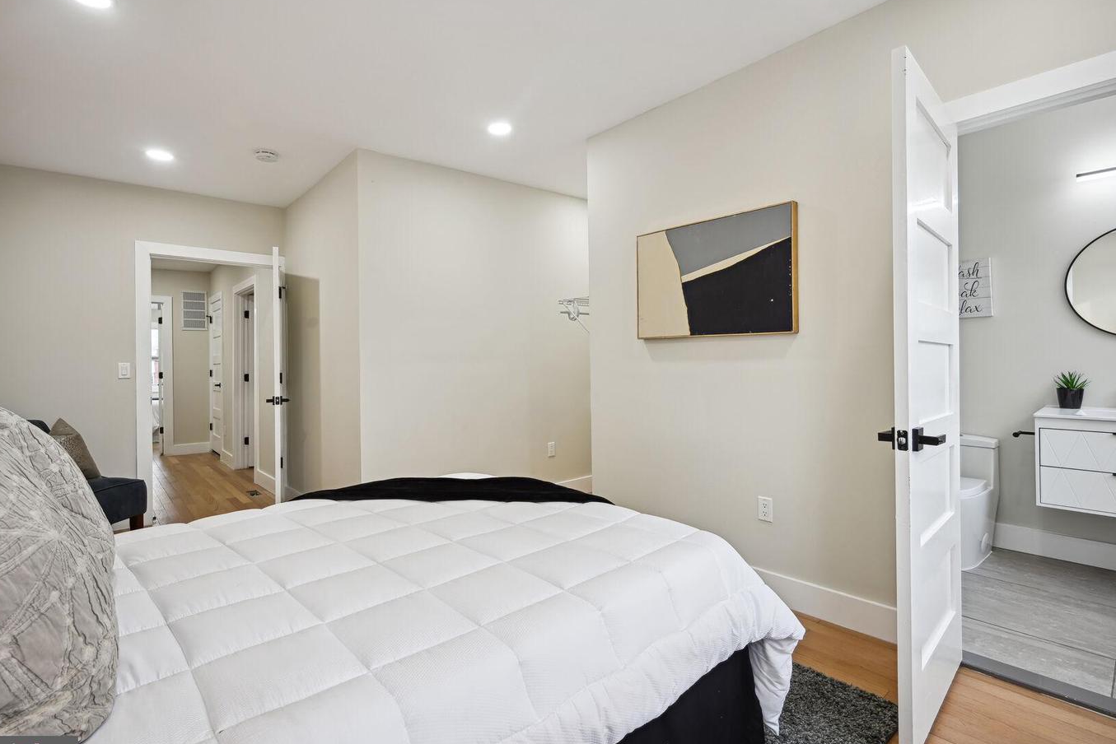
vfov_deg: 70.5
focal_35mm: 17
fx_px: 527
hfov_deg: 93.2
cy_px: 383
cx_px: 543
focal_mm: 16
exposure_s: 1/15
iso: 200
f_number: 9
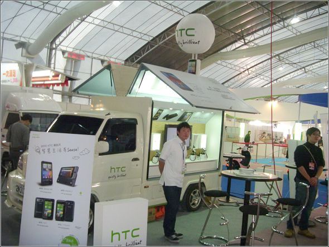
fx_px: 295
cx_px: 164
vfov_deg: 45.5
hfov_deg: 58.3
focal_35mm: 31
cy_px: 124
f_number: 3.5
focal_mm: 6.3
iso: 300
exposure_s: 1/30
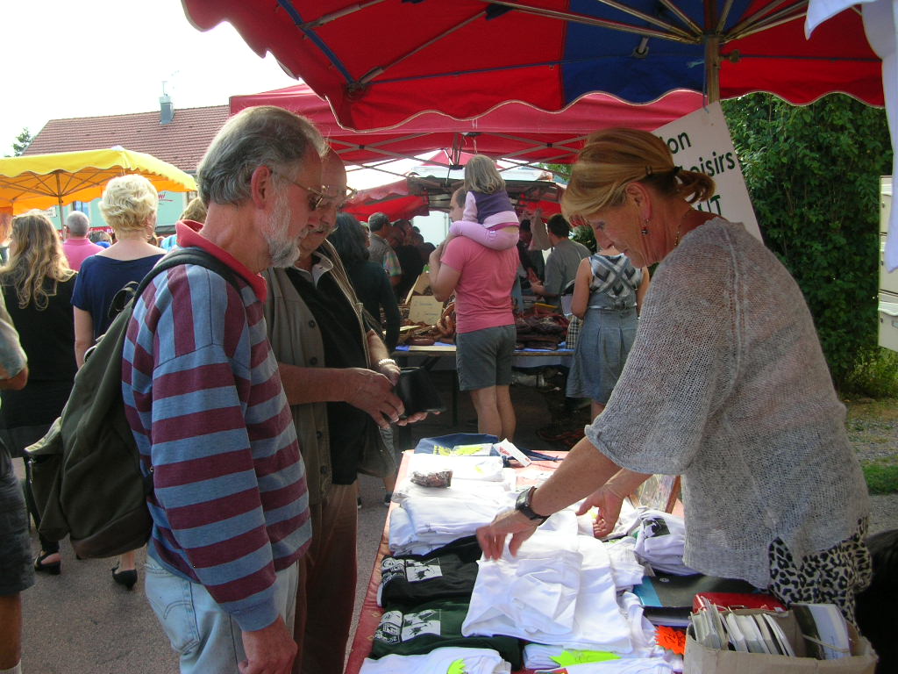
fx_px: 908
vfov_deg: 40.7
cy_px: 337
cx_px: 449
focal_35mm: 35
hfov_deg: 52.6
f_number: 2.8
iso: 50
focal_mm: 5.8
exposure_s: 1/66.6
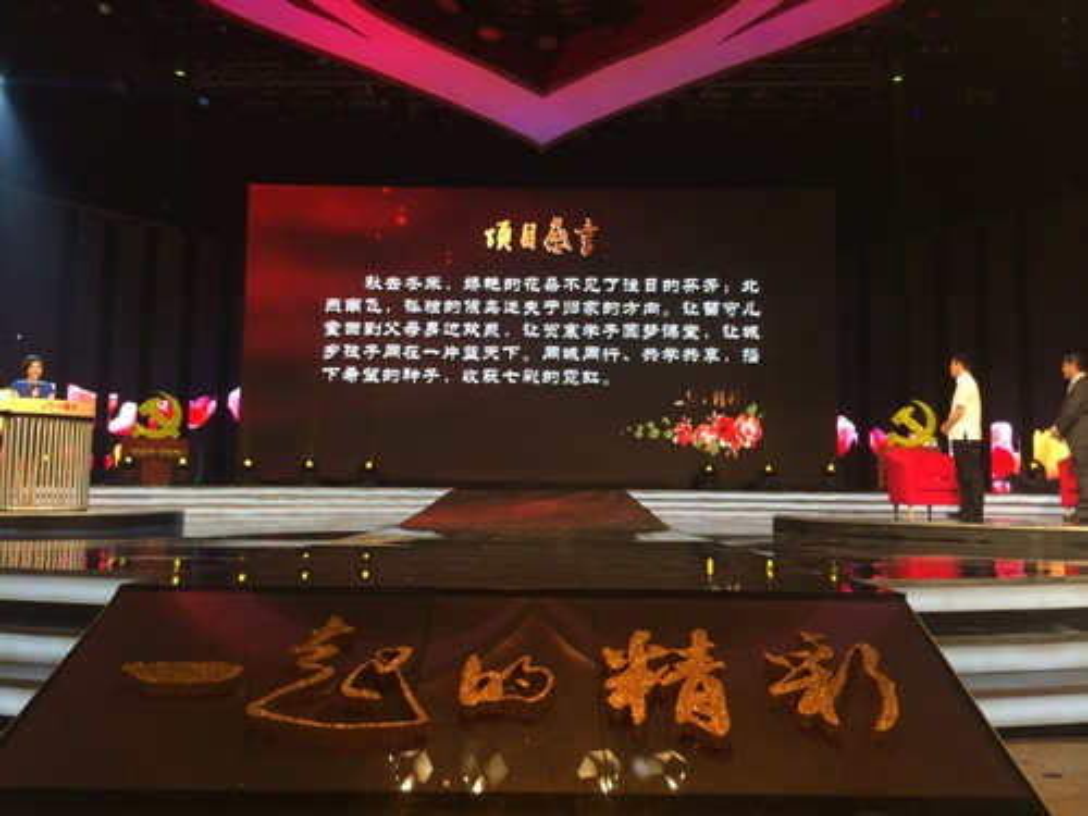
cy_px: 408
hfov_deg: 60.0
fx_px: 943
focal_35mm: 30
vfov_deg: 46.8
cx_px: 544
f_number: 2.2
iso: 80
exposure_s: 1/30
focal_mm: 4.12
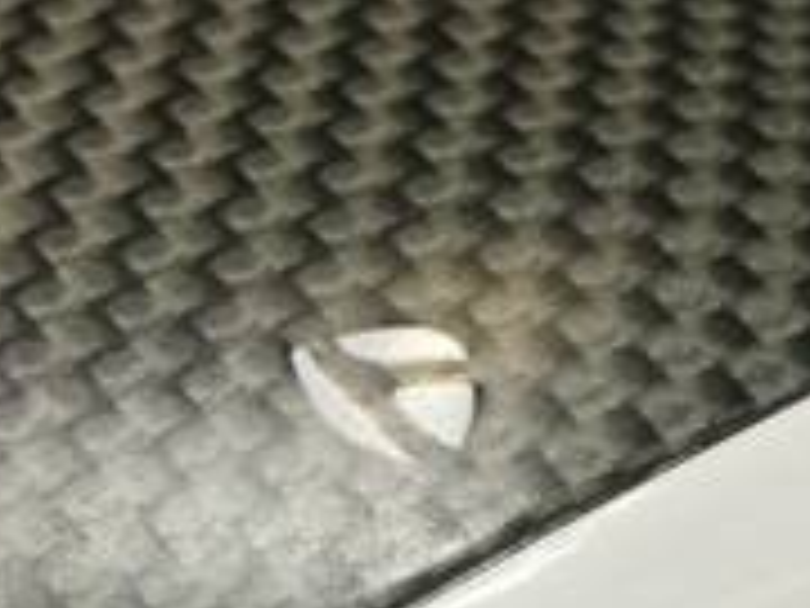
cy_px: 1063
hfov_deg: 17.9
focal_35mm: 110
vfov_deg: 12.4
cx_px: 360
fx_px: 2574
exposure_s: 1/30
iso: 64
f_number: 2.4
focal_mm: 3.3
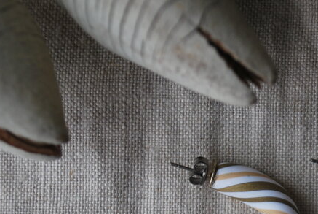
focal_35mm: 105
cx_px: 257
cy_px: 193
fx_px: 929
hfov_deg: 19.2
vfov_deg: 13.0
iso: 200
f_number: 4.8
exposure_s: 1/80
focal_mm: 32
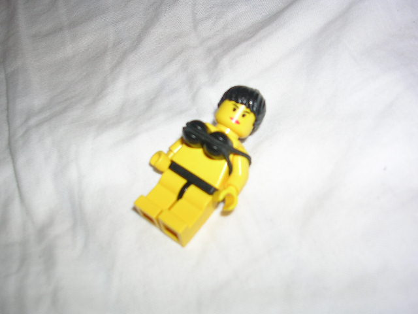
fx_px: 495
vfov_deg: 35.1
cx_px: 209
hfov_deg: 45.8
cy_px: 157
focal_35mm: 41
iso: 50
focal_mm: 6.2
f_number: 2.9
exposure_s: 1/60.1
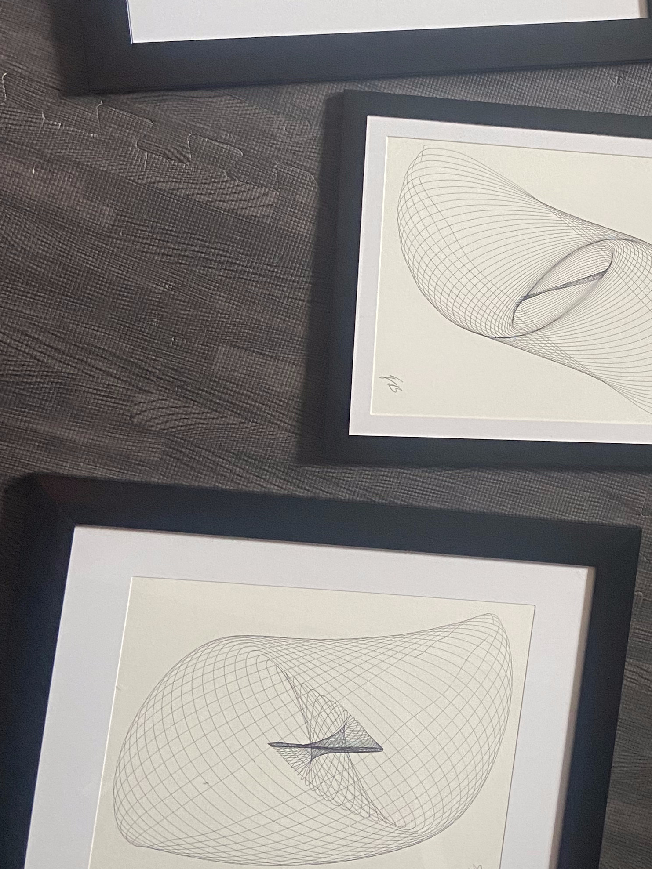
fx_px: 1331
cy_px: 283
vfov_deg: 35.8
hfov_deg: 26.4
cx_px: 608
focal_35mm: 53
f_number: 1.8
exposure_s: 1/60
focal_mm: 4.25
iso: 400
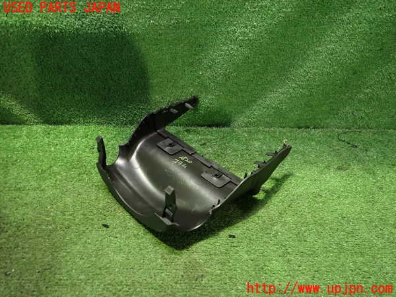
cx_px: 198
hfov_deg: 69.4
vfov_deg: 54.9
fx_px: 286
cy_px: 148
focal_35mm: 25
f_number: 2
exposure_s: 1/25
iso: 800
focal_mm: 4.5
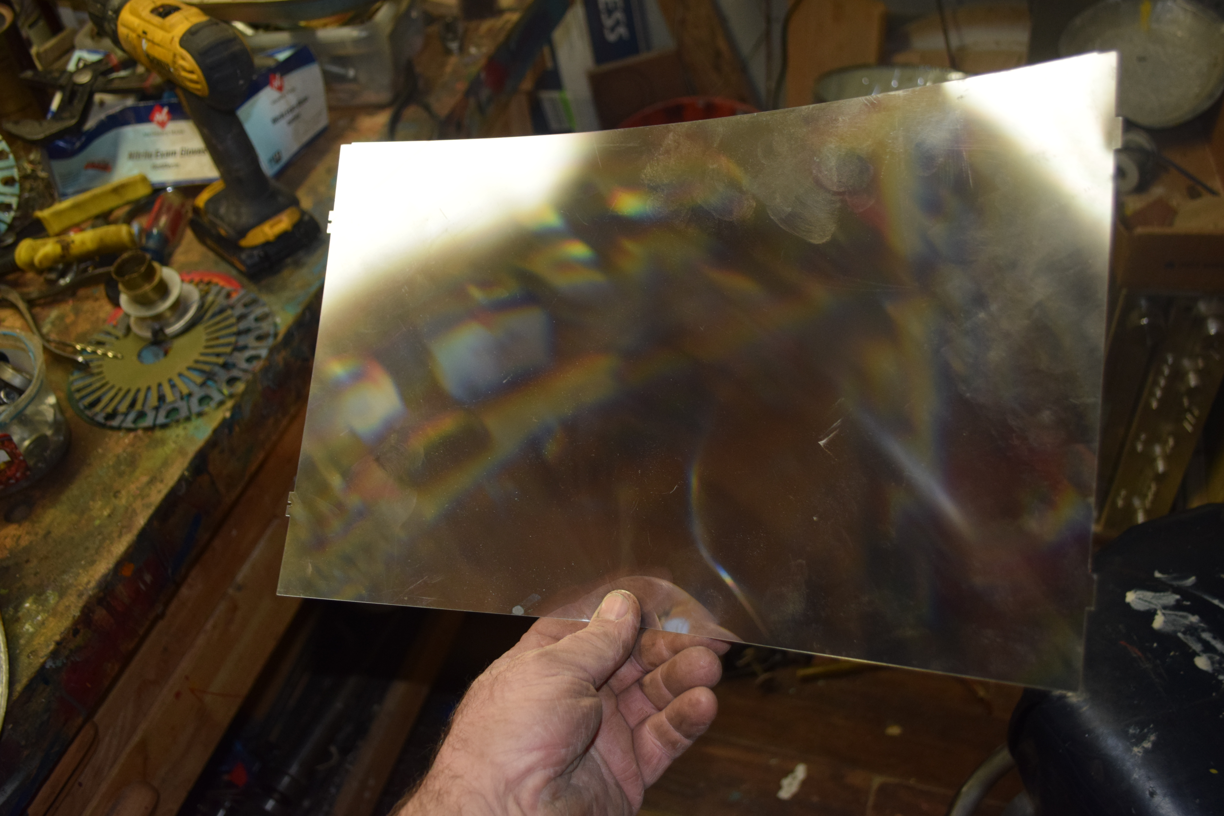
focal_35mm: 33
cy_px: 408
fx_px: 1122
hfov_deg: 57.2
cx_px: 612
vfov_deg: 40.0
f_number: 3.8
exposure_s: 1/60
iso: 1100
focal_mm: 22
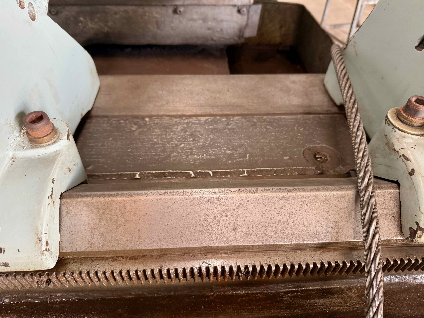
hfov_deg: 71.6
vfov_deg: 56.8
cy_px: 159
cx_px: 212
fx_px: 294
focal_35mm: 24
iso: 200
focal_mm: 6.76
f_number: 1.78
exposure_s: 1/74
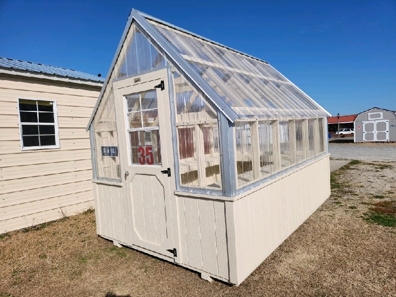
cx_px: 198
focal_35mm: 23
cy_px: 148
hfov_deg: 73.9
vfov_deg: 58.9
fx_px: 263
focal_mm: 5.4
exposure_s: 1/3333
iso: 20
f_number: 1.8
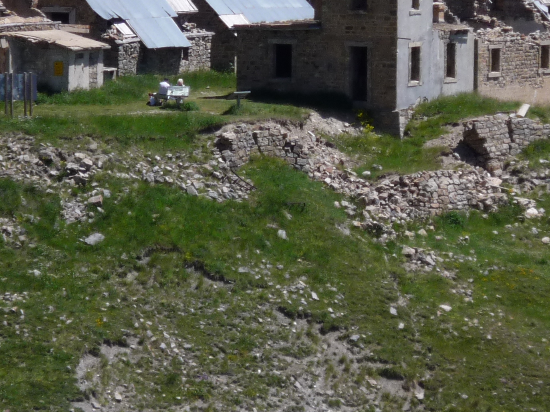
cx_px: 397
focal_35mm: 364
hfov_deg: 5.4
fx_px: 5784
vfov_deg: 4.1
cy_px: 100
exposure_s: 1/400
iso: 100
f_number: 5.9
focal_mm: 24
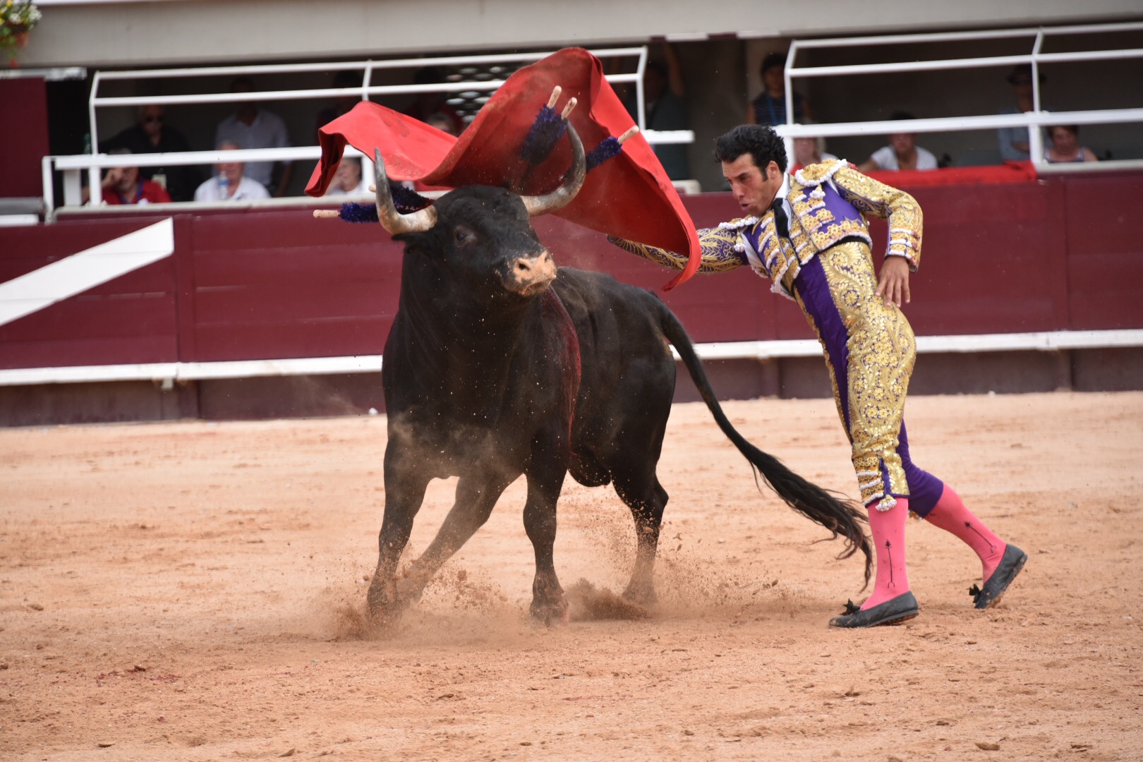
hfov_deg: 9.8
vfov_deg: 6.5
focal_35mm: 210
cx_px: 572
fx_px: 6667
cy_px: 381
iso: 1250
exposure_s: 1/1000
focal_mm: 210
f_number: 5.6
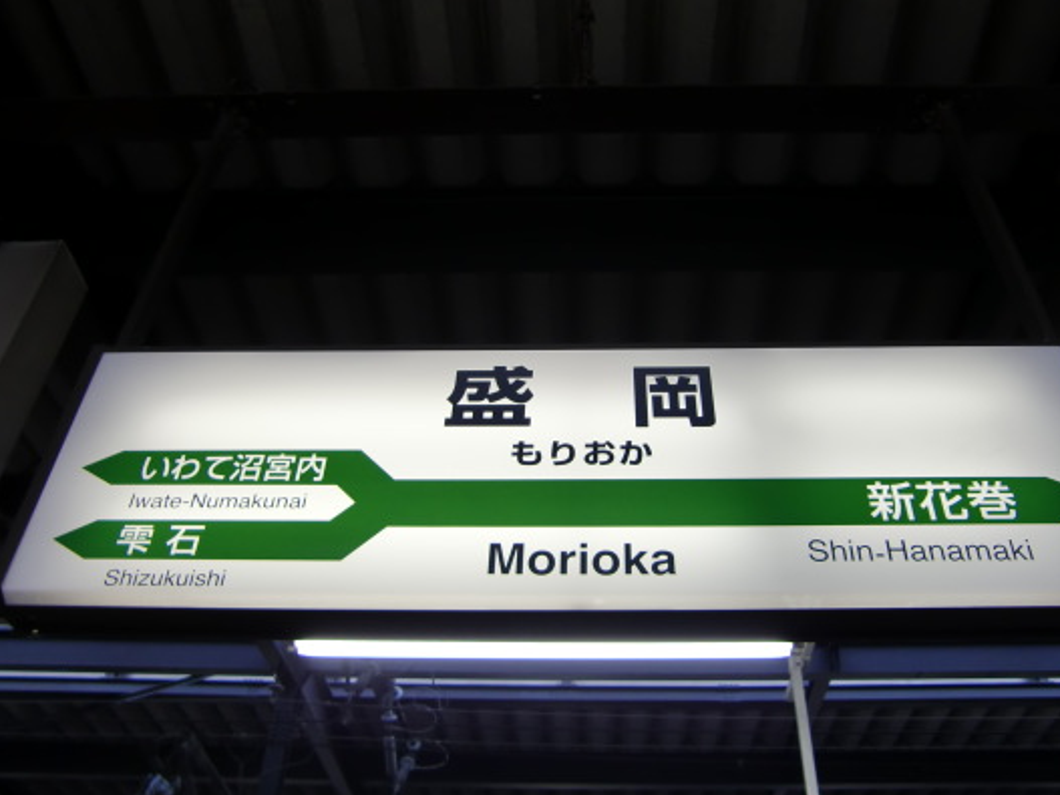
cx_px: 571
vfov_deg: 41.8
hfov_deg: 53.9
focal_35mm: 34
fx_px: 1041
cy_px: 401
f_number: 2.6
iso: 64
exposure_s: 1/60
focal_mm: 4.9
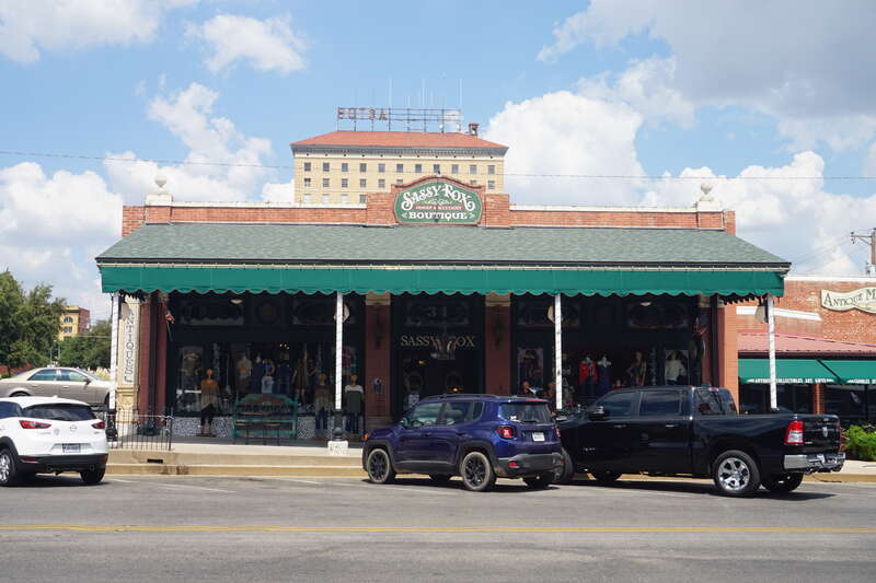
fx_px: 985
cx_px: 438
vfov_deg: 33.0
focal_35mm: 40
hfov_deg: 47.9
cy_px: 292
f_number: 11
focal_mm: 27
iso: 100
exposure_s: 1/125
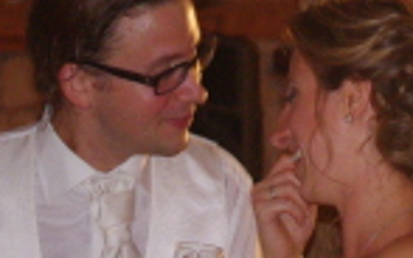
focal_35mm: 203
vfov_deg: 6.4
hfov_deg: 10.3
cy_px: -29
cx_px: 351
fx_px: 2286
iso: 2500
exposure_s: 1/25
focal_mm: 32.5
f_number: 4
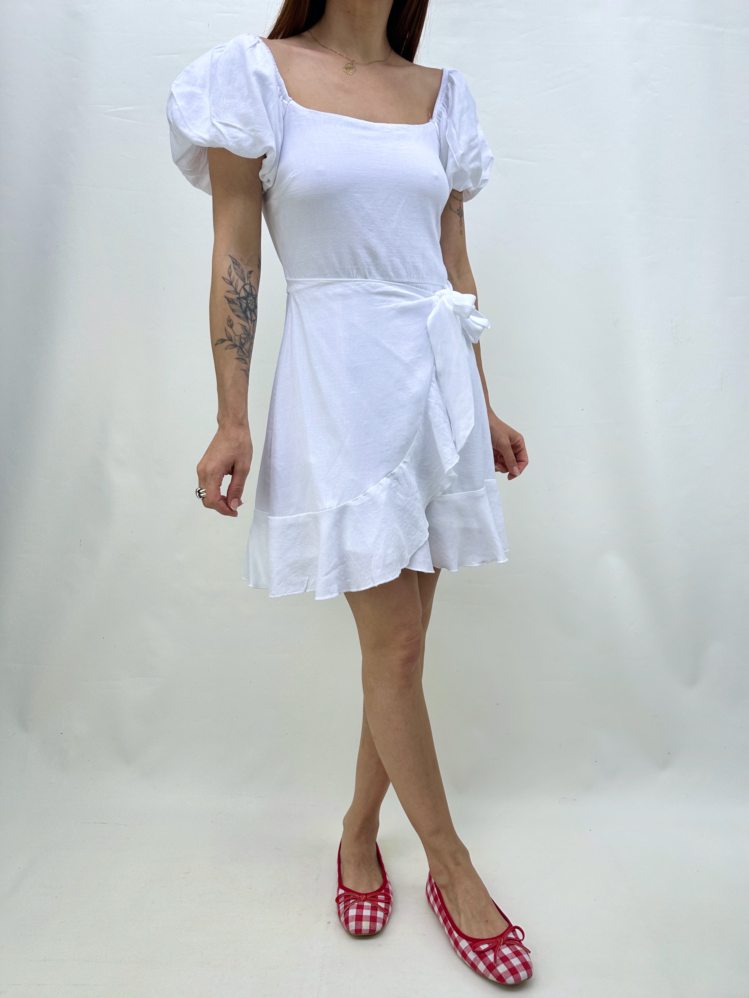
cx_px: 374
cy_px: 499
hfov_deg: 56.8
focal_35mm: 24
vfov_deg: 71.6
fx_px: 692
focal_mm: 6.86
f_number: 1.78
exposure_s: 1/1256
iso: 80
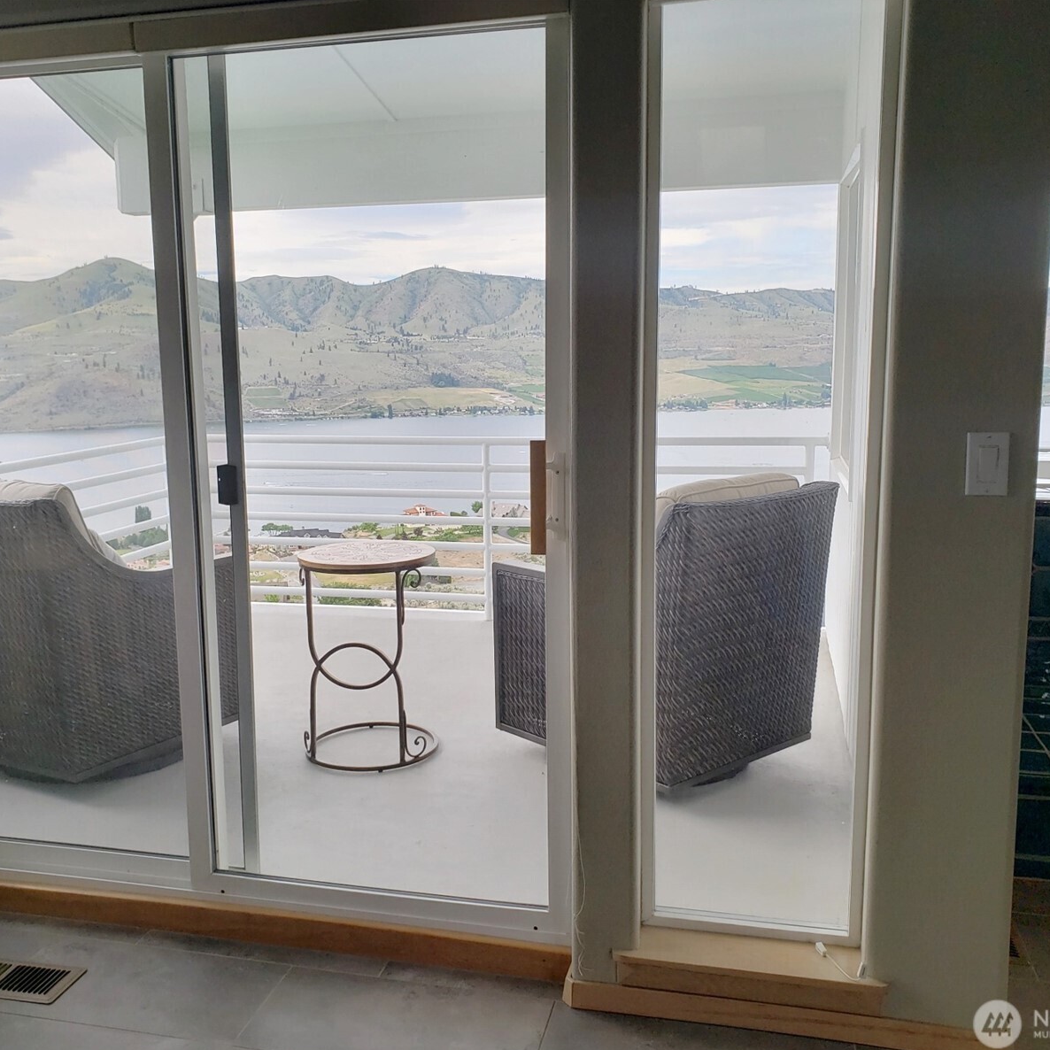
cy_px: 529
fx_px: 1064
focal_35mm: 31
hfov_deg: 52.5
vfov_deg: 52.5
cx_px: 495
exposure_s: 1/143
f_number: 2.4
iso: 50
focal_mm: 4.3
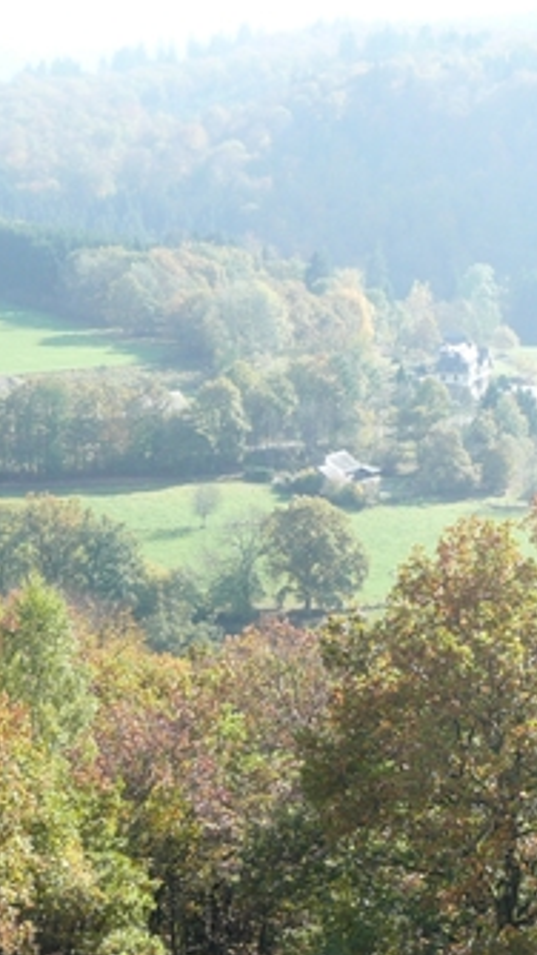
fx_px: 2227
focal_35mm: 88
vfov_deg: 24.2
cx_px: 511
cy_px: 472
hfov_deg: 13.6
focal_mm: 7.3
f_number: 4.1
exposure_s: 1/160
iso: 100
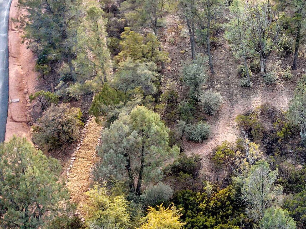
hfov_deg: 26.7
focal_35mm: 67
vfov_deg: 21.9
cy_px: 86
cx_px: 333
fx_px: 592
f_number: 2.2
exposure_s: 1/140
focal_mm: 4.7
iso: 100
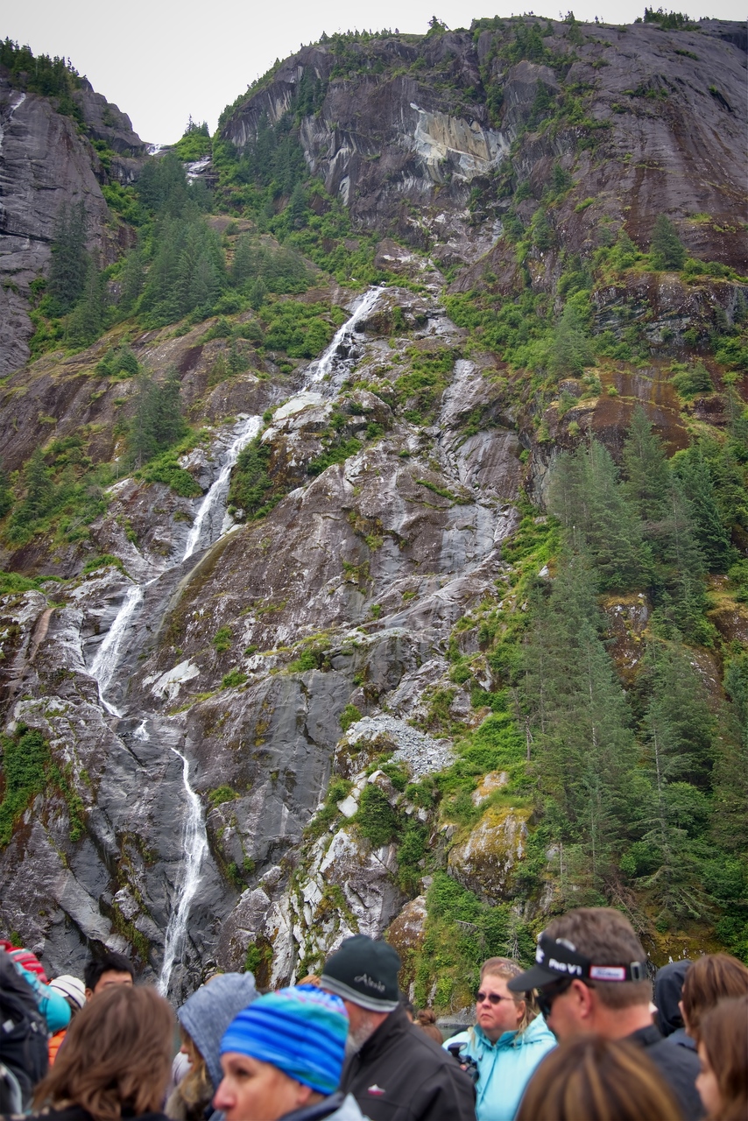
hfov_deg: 35.1
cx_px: 374
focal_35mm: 38
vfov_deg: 50.7
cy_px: 560
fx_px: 1184
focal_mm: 38
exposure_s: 1/100
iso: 100
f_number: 5
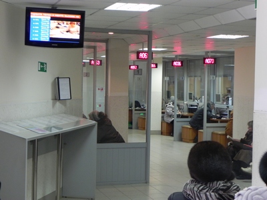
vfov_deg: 22.3
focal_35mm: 66
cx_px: 134
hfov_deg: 29.4
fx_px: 509
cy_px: 100
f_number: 3.5
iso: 400
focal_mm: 11.8
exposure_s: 1/25.5
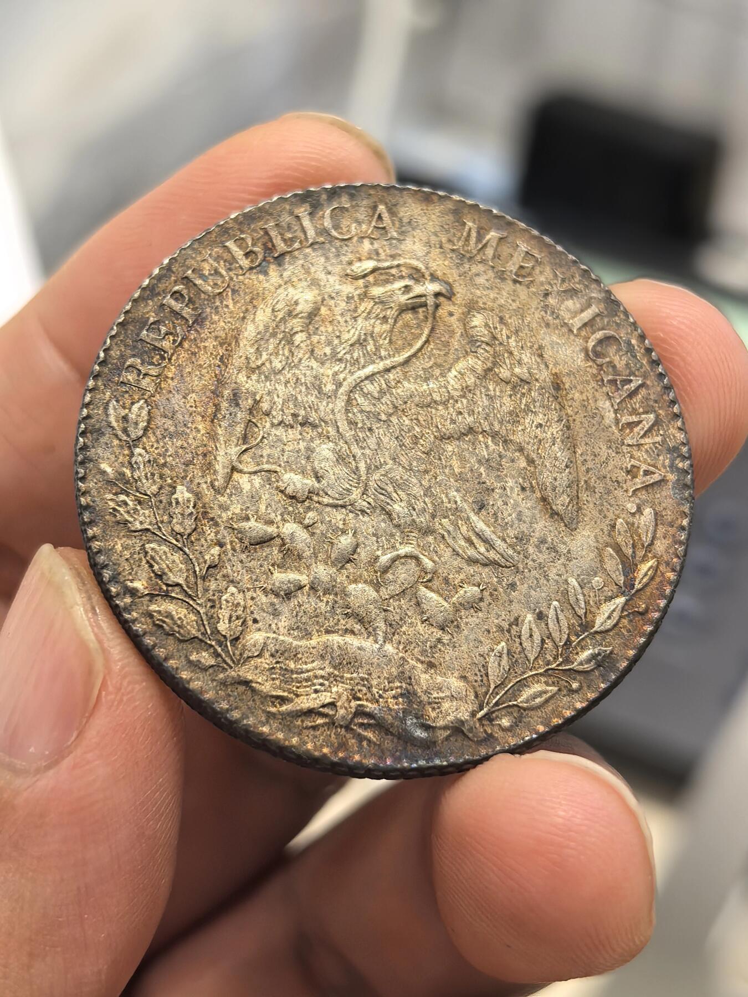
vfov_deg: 35.5
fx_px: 1556
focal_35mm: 54
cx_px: 374
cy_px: 498
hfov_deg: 27.0
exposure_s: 1/50
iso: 250
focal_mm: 6.98
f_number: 2
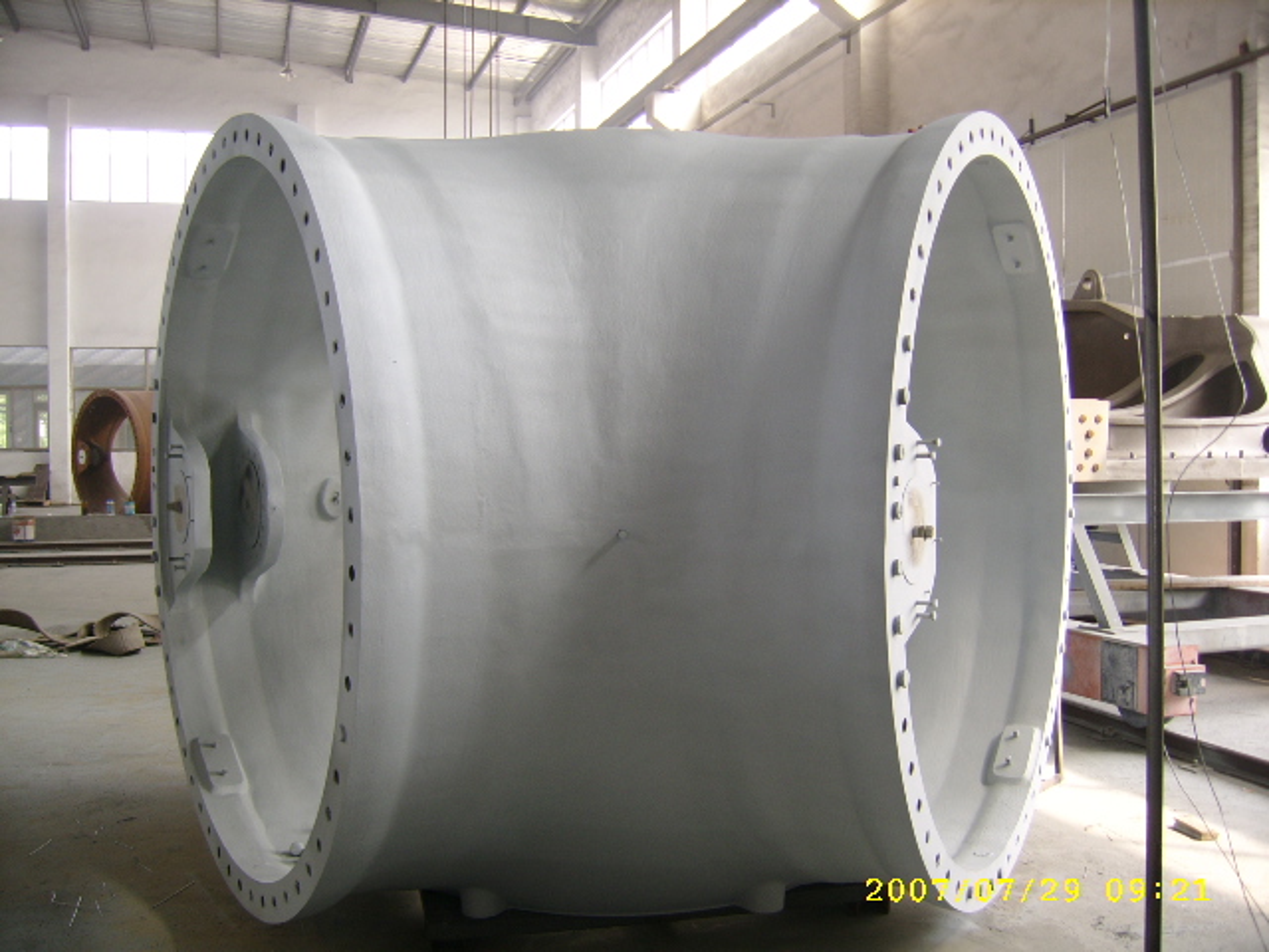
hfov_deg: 52.6
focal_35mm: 35
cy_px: 476
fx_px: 1283
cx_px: 634
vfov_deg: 40.7
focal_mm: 5.95
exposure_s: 1/30
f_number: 2.8
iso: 50
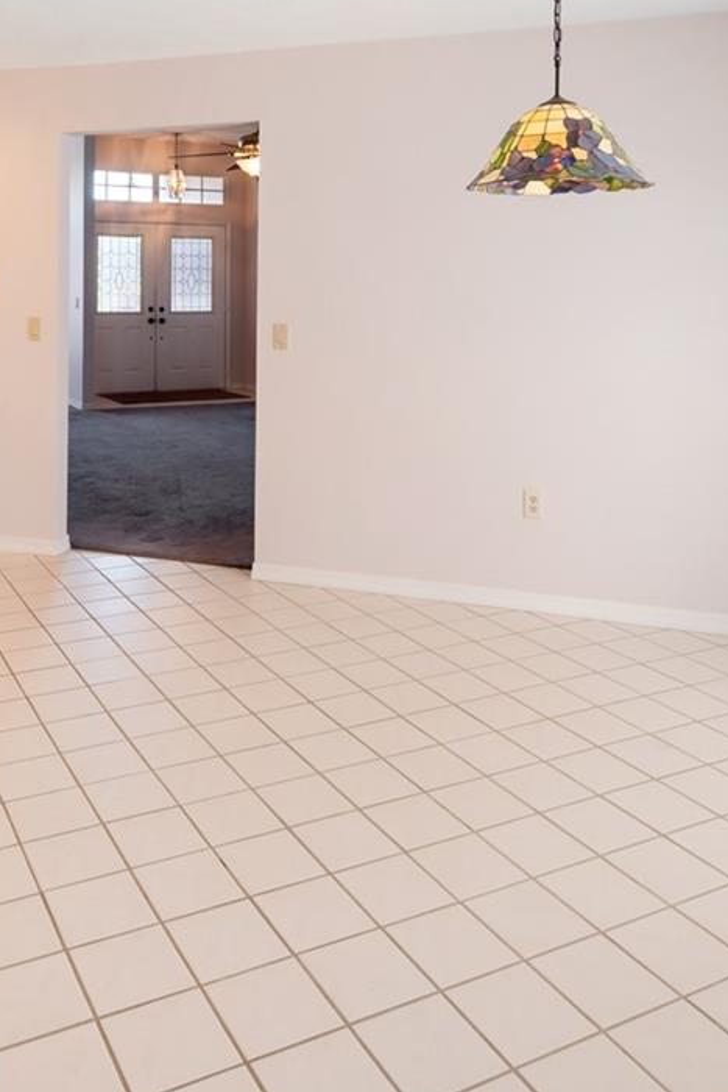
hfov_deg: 40.6
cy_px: 291
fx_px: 970
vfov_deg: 56.2
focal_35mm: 32
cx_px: 237
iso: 250
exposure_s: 1/8
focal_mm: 14
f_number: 6.3
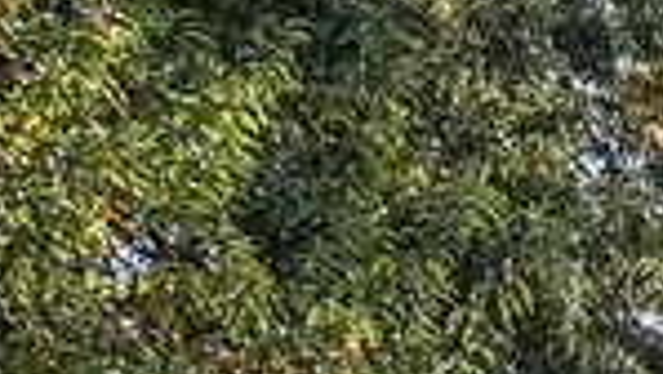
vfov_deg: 7.9
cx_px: 2018
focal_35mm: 122
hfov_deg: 11.0
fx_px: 2146
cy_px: 1300
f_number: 5
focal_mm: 16
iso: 500
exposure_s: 1/1000
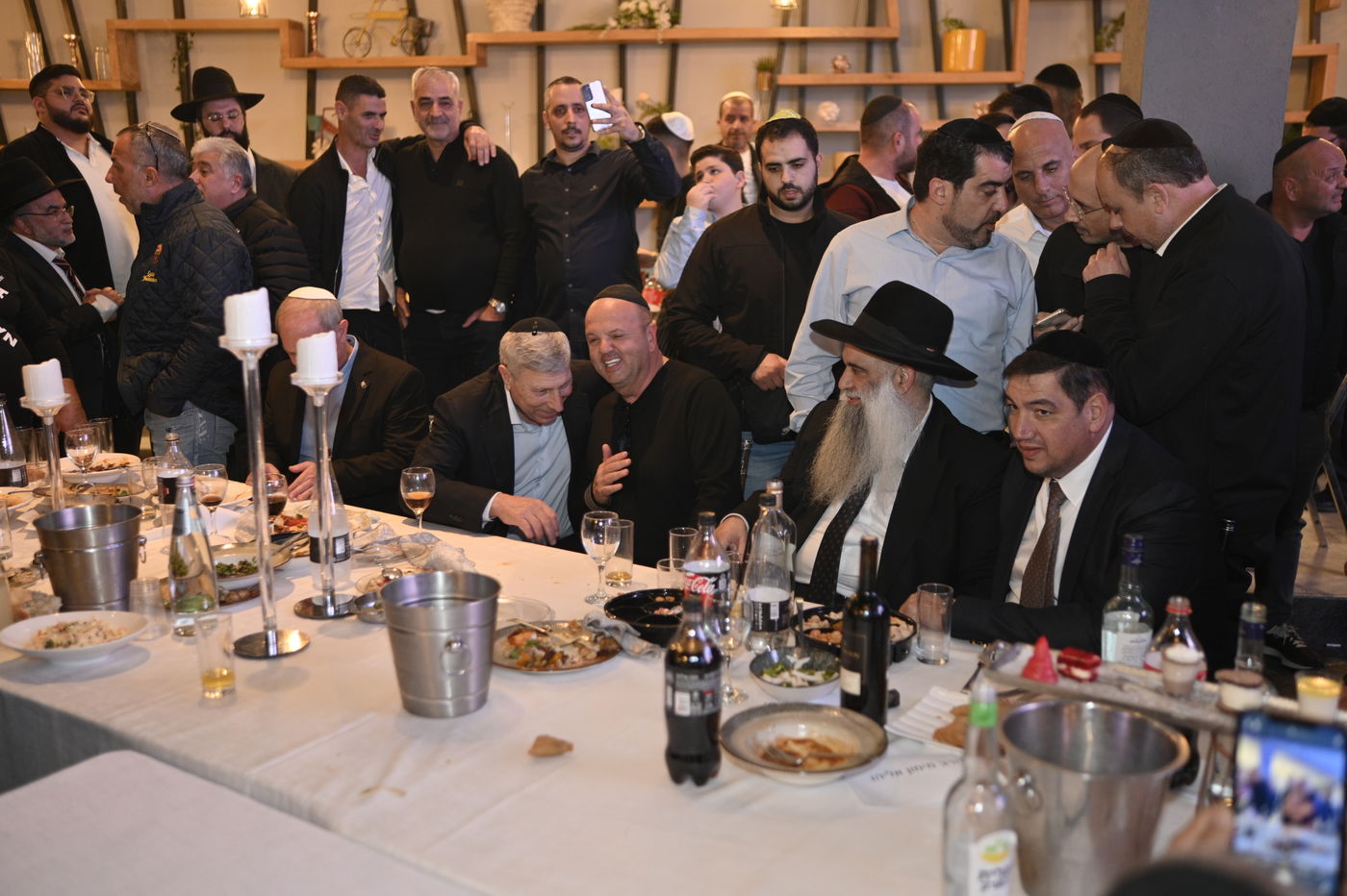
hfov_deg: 54.5
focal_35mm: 35
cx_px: 674
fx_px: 1309
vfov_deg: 37.8
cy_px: 448
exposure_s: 1/160
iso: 800
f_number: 1.8
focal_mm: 35
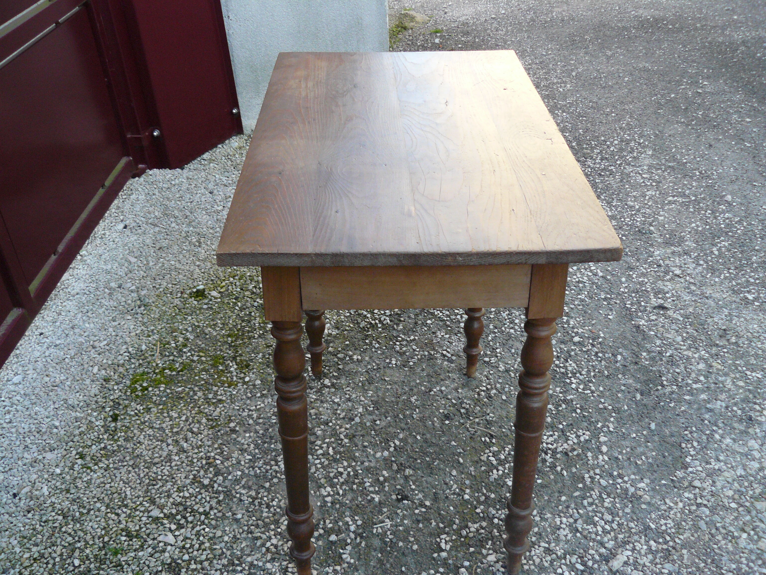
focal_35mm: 36
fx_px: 797
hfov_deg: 51.4
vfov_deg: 39.7
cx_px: 383
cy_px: 288
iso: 200
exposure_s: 1/125
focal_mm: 6
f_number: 2.8
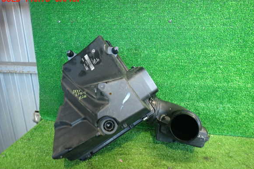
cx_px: 131
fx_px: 190
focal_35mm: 27
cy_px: 92
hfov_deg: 67.4
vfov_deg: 47.8
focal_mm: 4.5
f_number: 2
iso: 320
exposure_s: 1/30
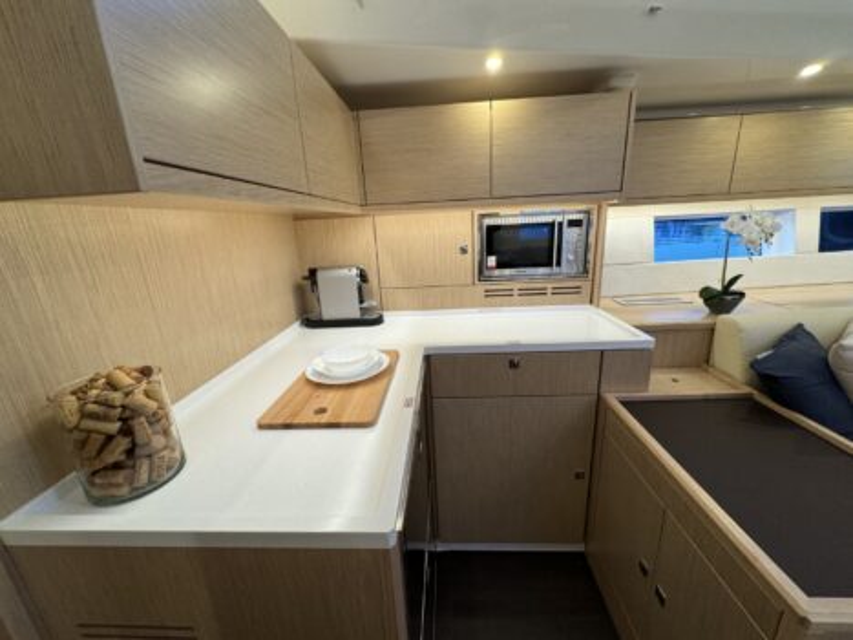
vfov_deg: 85.6
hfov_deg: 102.1
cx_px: 426
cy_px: 320
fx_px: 345
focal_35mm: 14
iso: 160
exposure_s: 1/99
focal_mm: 2.22
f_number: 2.2
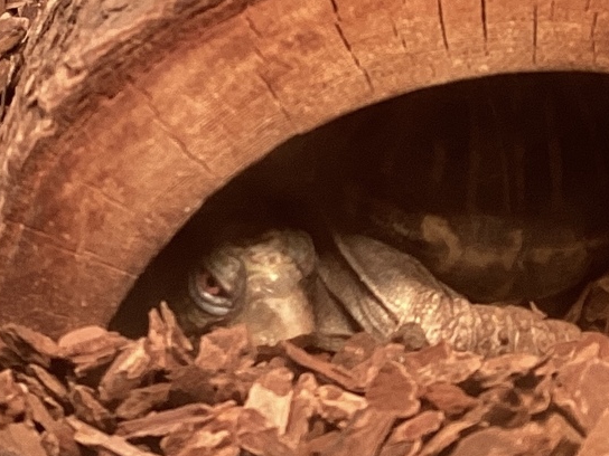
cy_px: 202
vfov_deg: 25.6
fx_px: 1003
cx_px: 509
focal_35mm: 57
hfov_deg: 32.6
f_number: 2.4
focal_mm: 3.3
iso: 100
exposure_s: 1/60
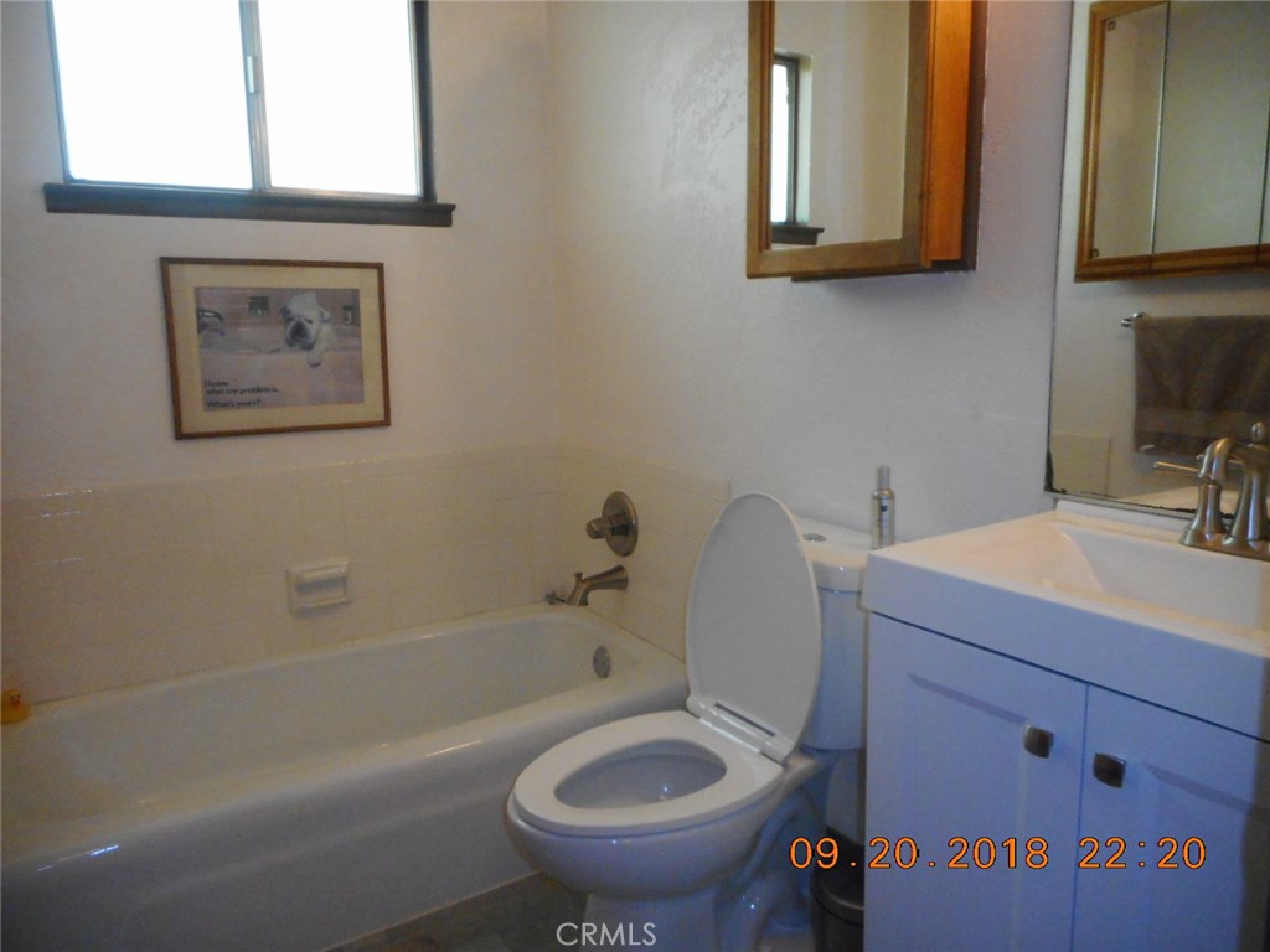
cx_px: 635
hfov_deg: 69.4
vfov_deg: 54.9
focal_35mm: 25
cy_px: 476
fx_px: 917
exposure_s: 1/25
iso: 500
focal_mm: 4.5
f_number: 3.7
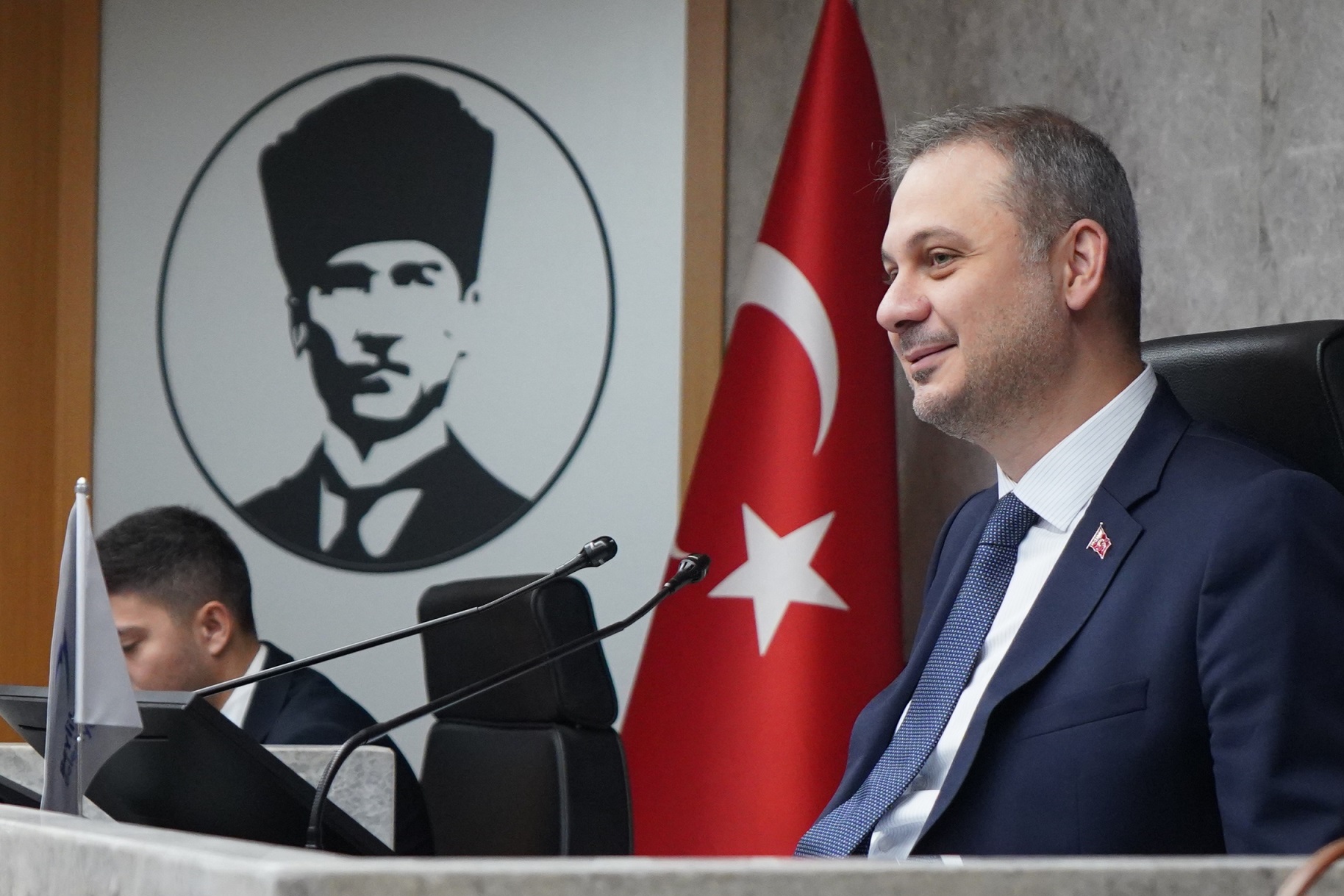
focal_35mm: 52
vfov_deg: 26.0
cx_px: 672
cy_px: 448
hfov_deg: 38.2
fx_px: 1941
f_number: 2.8
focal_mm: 35
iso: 2000
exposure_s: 1/250
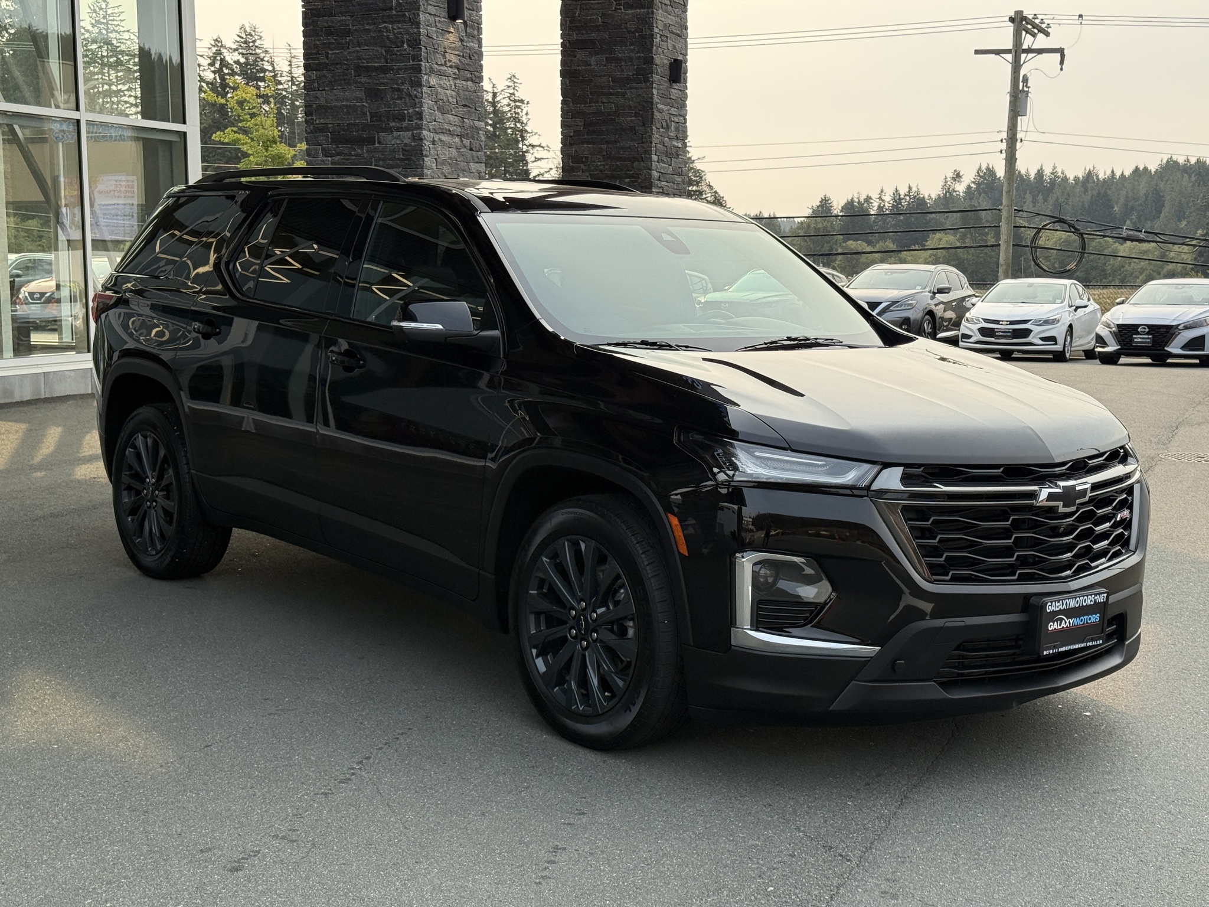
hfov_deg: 39.7
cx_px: 604
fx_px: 1676
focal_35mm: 48
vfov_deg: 30.3
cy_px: 454
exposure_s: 1/1795
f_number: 1.78
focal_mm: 6.76
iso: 64
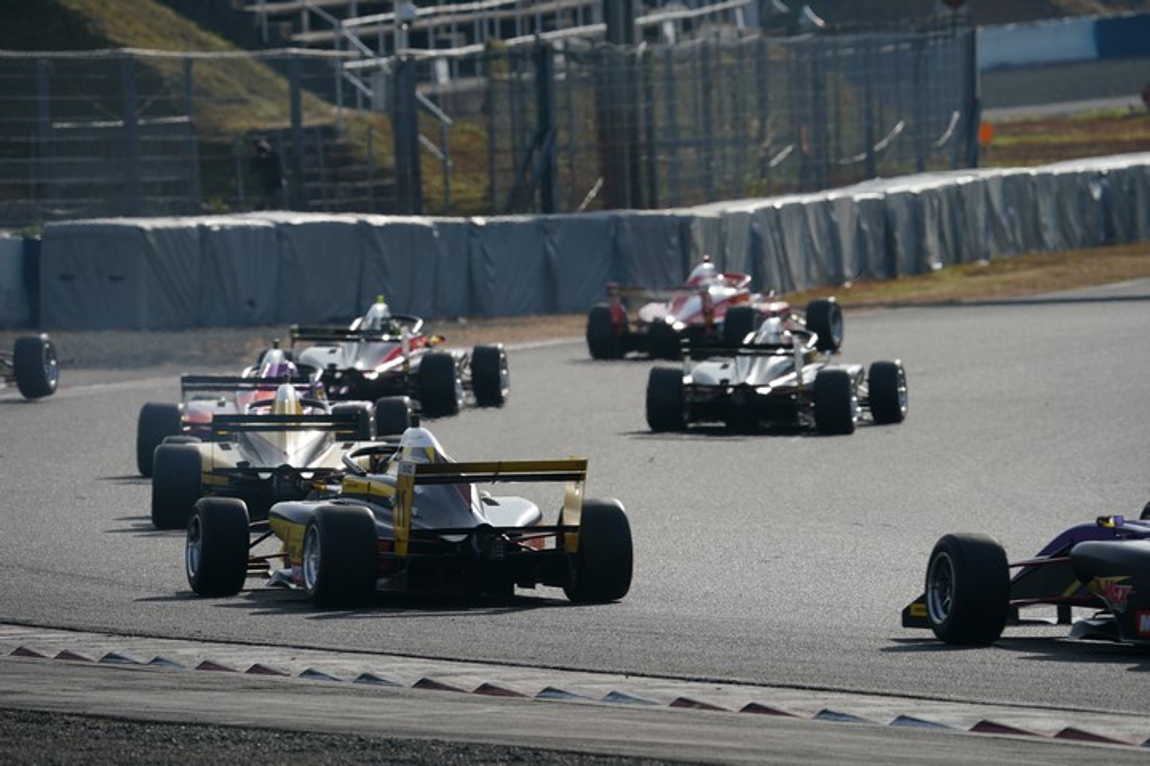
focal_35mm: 426
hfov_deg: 4.8
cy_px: 383
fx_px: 13607
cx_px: 575
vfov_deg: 3.2
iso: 200
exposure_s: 1/800
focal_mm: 426
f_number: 8
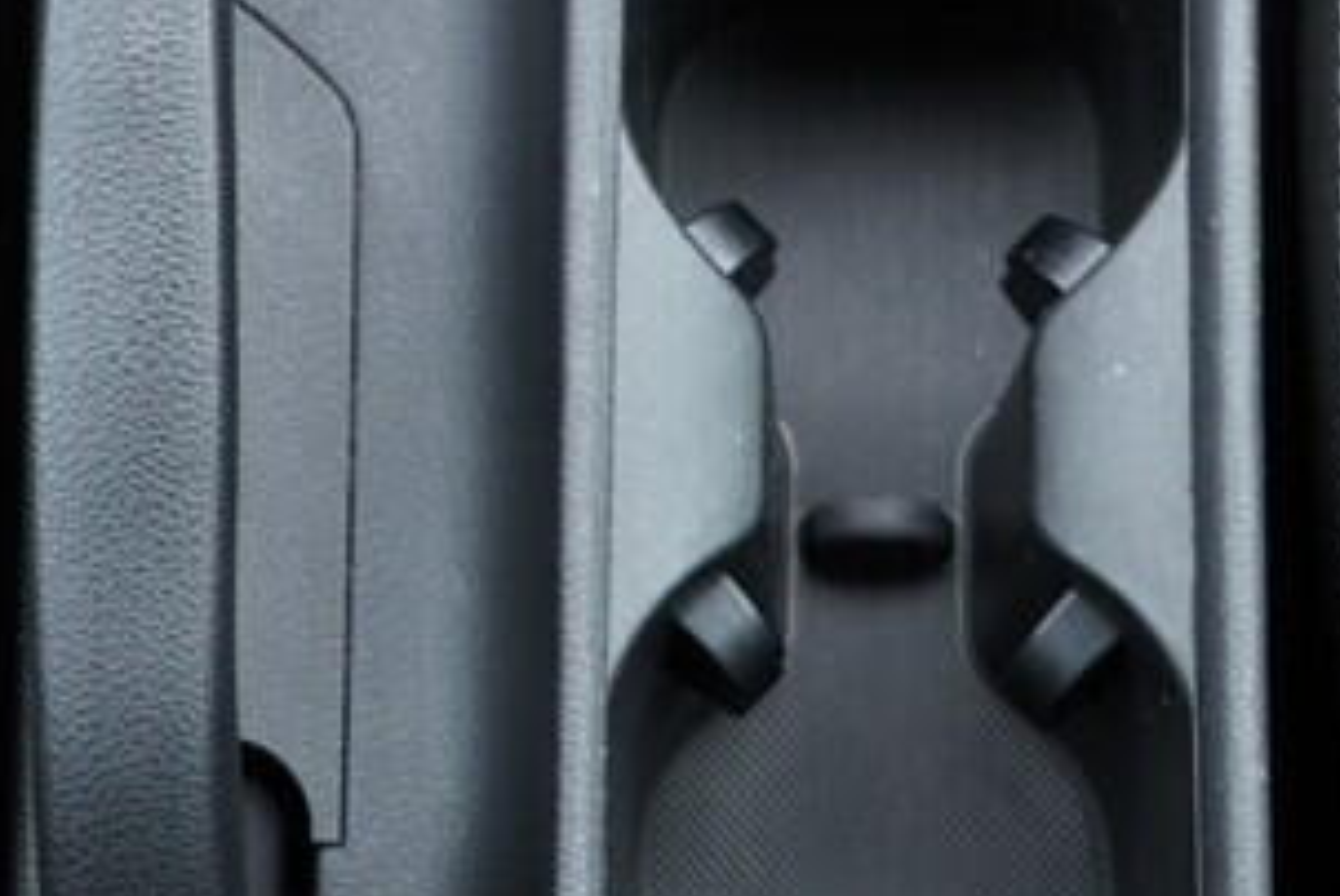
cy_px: -193
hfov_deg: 16.8
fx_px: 4545
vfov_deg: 11.0
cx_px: 657
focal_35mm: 122
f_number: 2.8
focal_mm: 24
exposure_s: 1/40
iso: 400
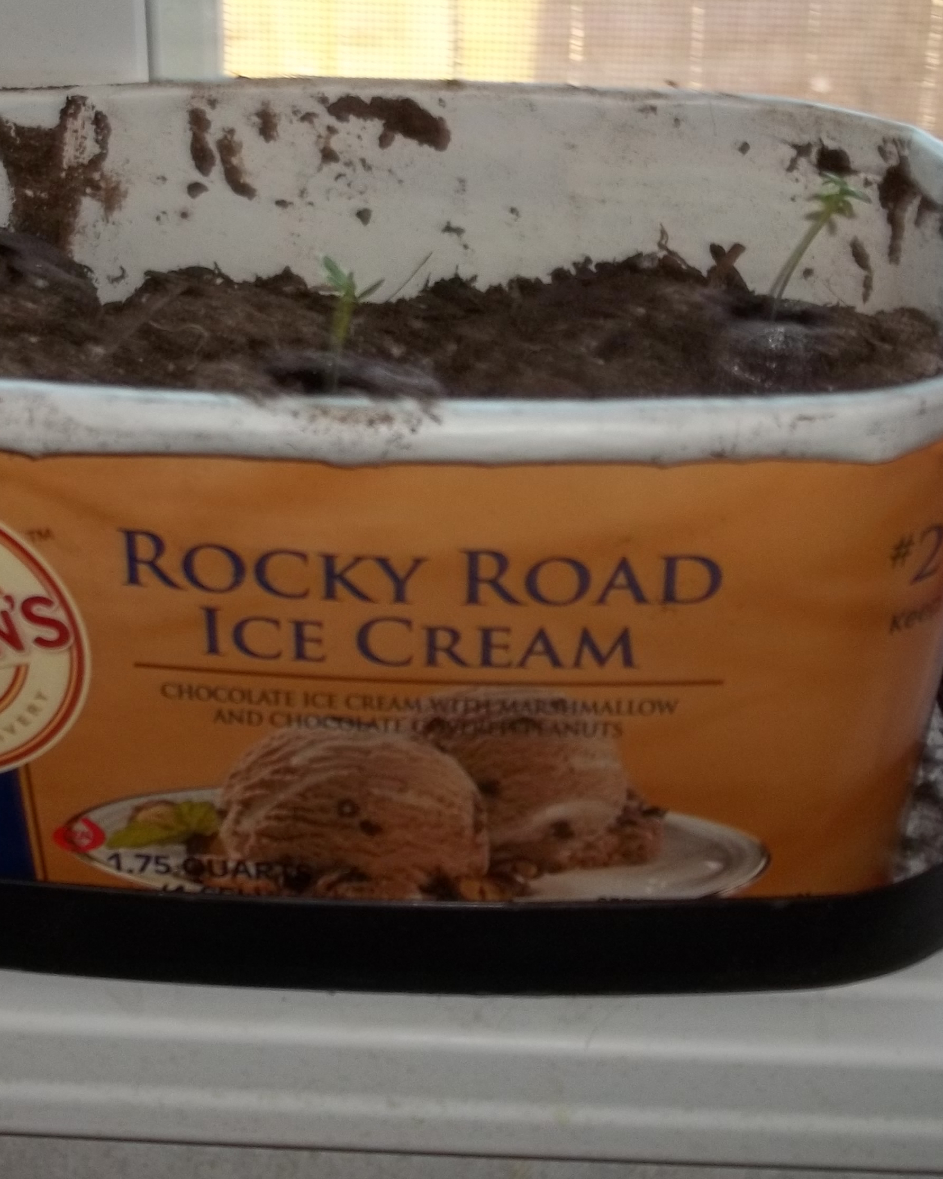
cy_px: 341
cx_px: 380
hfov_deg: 24.6
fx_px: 2163
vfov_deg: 30.1
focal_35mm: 62
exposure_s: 1/40
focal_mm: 5.9
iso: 64
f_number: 3.3
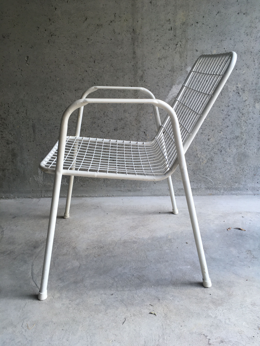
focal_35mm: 29
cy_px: 173
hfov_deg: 48.2
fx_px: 290
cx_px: 130
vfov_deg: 61.7
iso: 32
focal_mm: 4.15
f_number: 2.2
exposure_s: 1/50
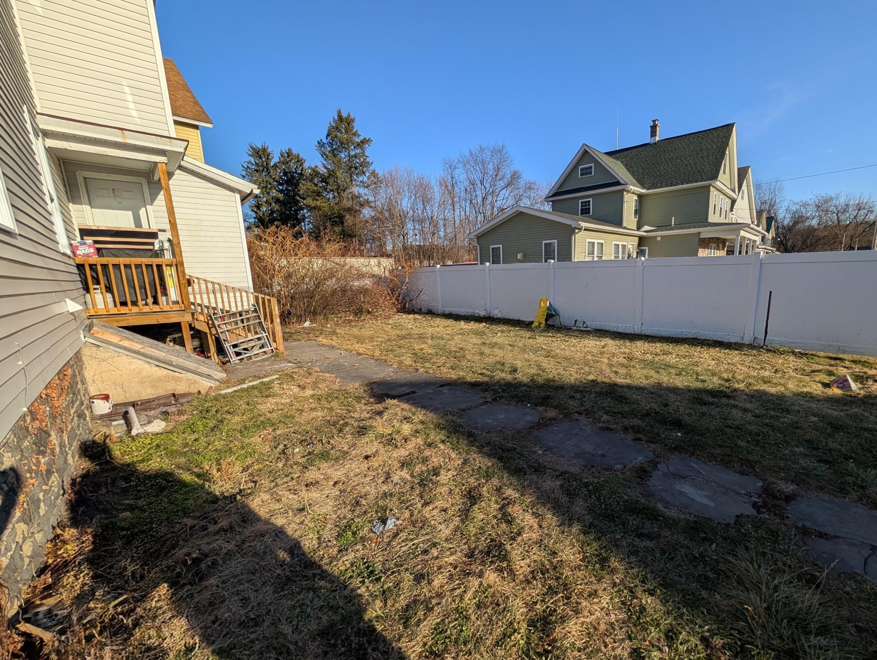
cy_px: 354
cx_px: 487
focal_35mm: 14
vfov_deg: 85.7
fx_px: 355
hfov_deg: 101.6
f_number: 1.7
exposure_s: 1/4878
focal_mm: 2.02
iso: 56
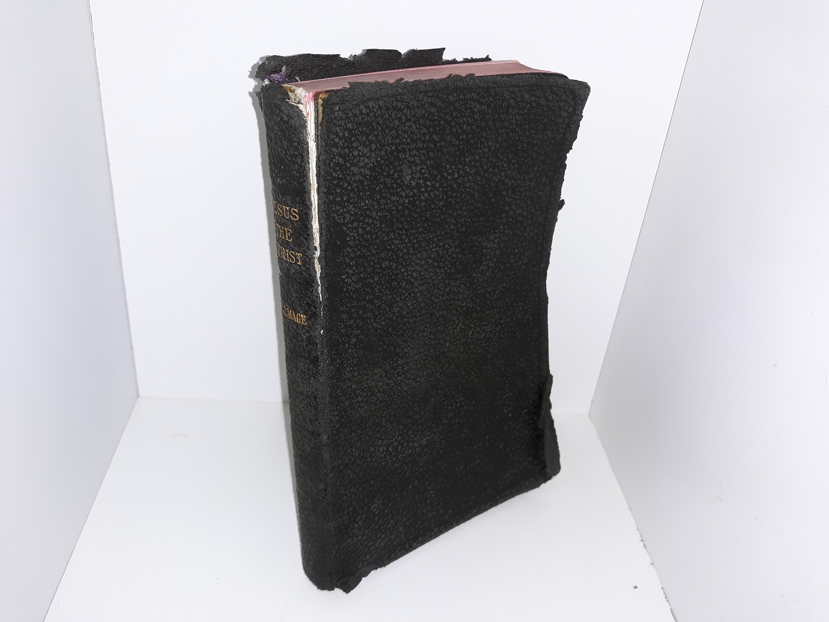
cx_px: 414
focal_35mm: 28
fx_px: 671
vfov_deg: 49.7
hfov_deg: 63.4
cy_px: 311
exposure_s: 1/120
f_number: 1.7
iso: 50
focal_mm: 3.7
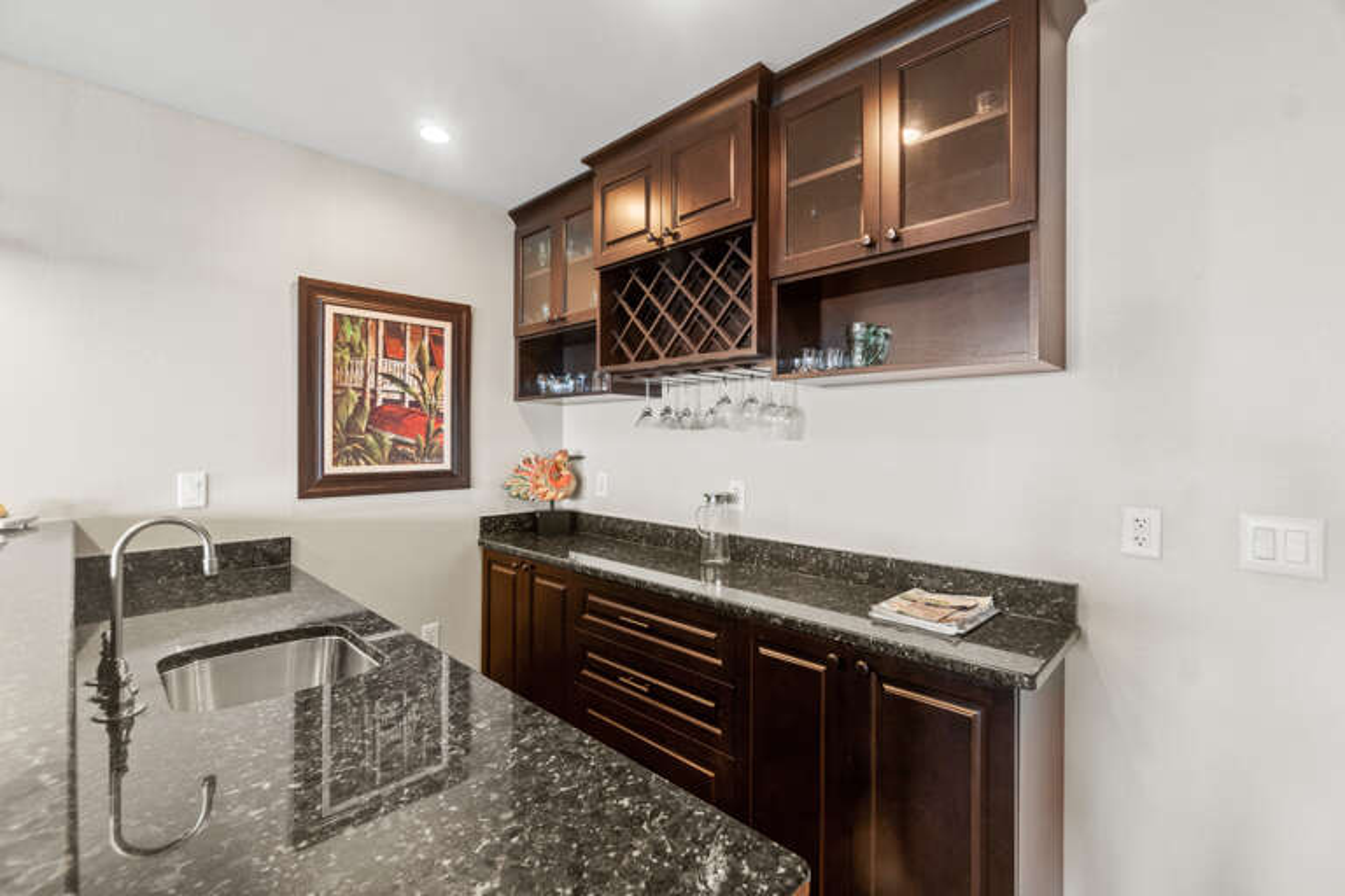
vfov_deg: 77.3
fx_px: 560
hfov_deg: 100.4
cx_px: 672
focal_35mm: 15
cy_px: 448
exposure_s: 1/1.25
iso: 400
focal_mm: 10
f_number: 8
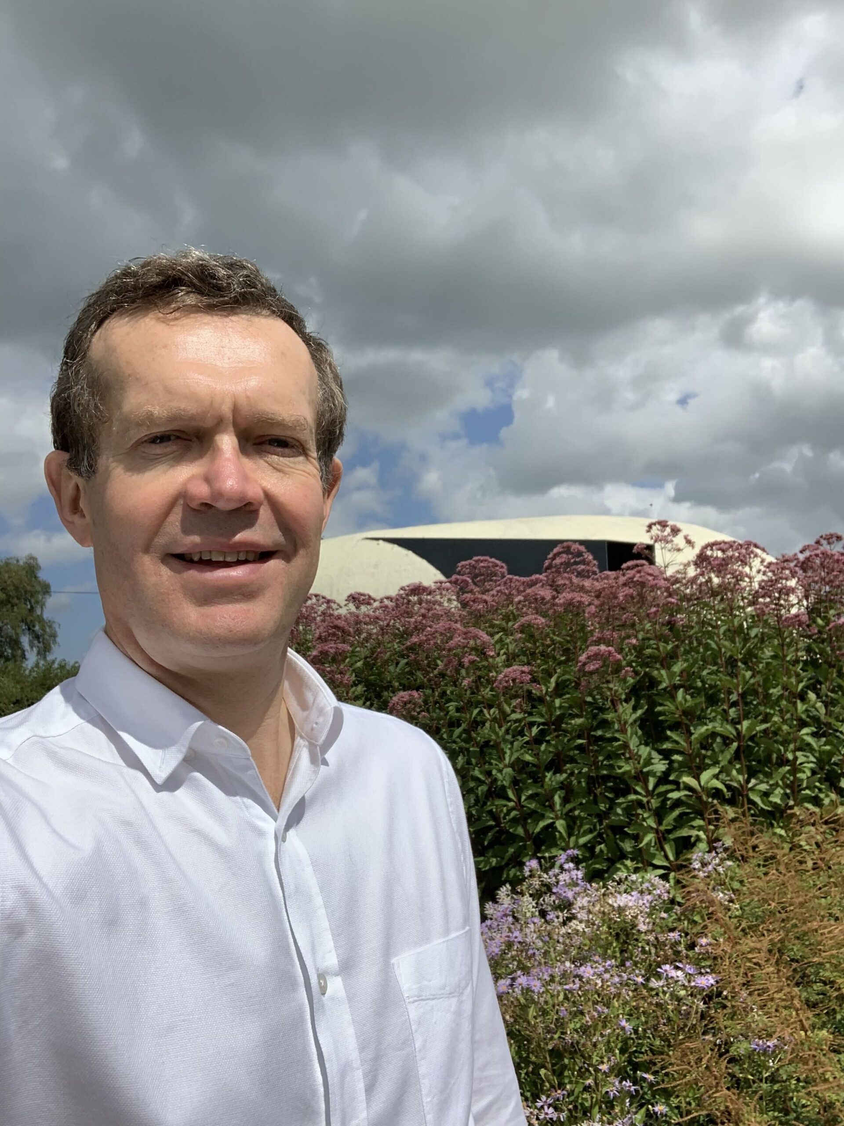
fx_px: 1040
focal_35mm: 32
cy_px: 563
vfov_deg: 56.8
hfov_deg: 44.2
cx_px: 422
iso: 20
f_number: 2.2
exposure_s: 1/1965
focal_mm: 2.87
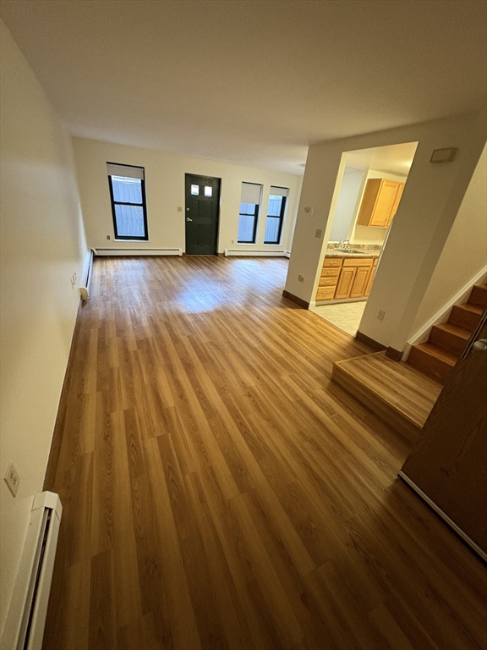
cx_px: 244
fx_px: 263
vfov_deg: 102.1
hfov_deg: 85.7
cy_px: 325
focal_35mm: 14
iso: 640
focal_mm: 2.22
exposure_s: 1/40
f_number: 2.2
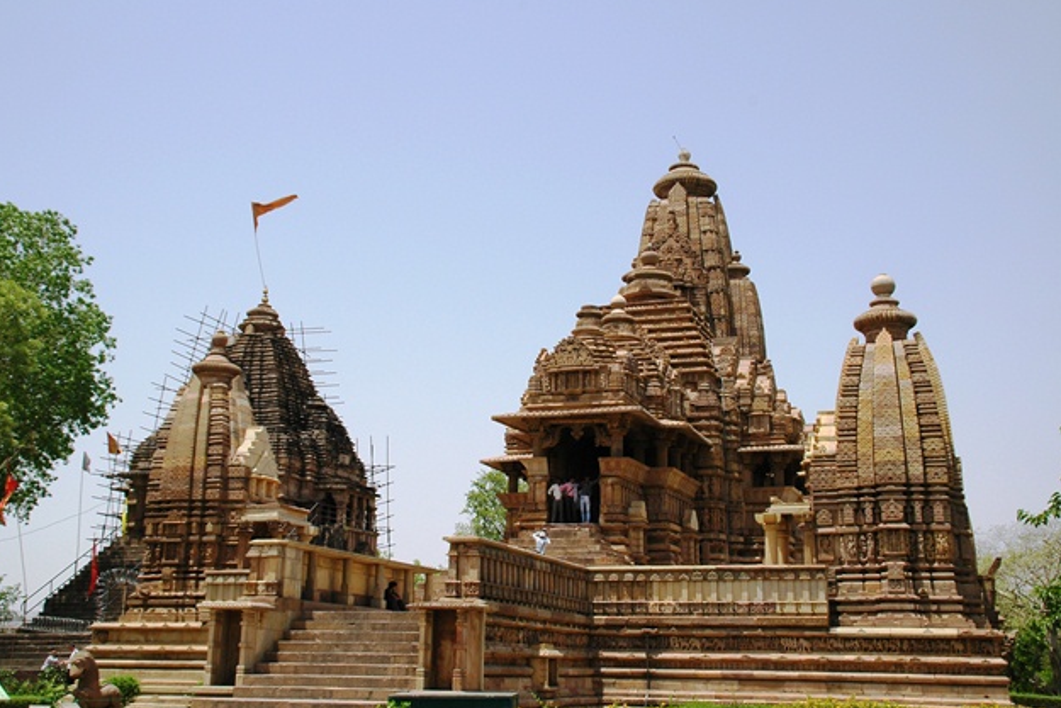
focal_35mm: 43
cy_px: 350
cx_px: 523
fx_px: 1268
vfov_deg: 31.2
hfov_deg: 45.4
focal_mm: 28
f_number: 11
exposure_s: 1/320
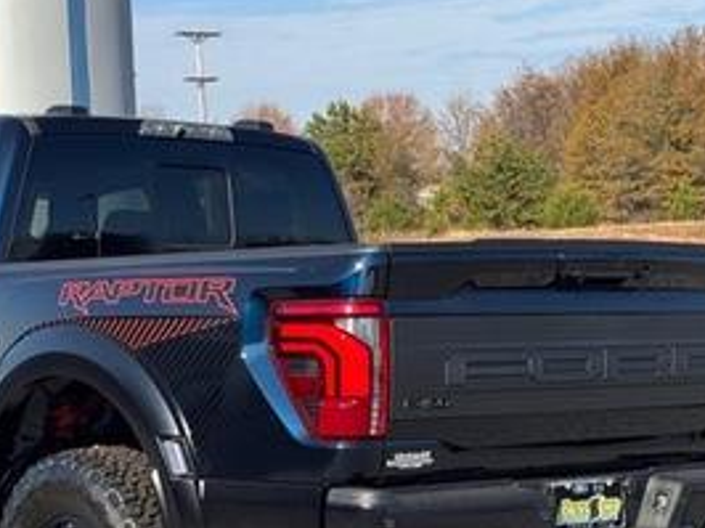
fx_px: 1852
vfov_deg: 16.1
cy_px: 398
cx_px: 172
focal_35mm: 91
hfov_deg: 21.4
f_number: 1.78
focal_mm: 6.76
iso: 64
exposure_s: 1/2717
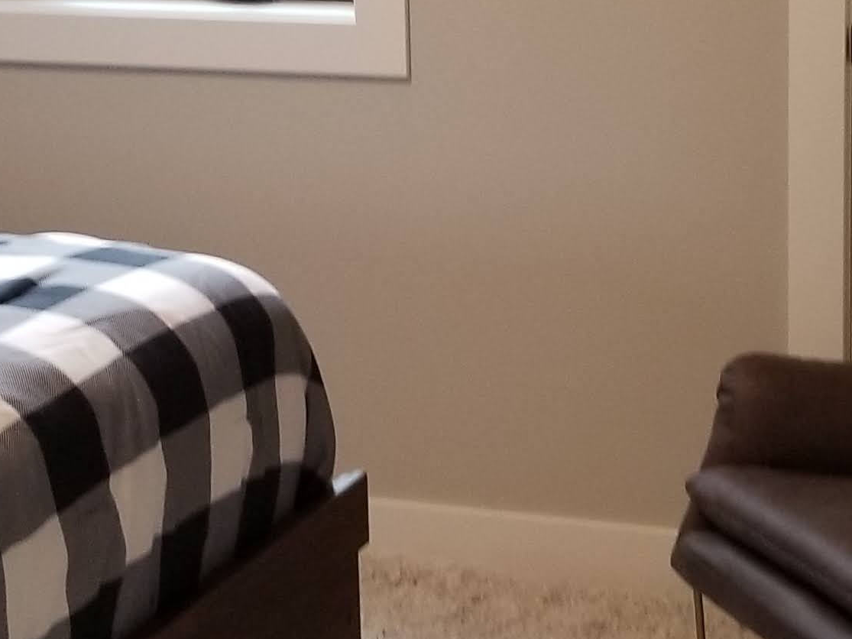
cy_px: 246
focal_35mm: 94
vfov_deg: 15.7
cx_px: 601
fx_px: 2313
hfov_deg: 20.8
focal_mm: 4.25
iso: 200
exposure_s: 1/60
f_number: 1.7
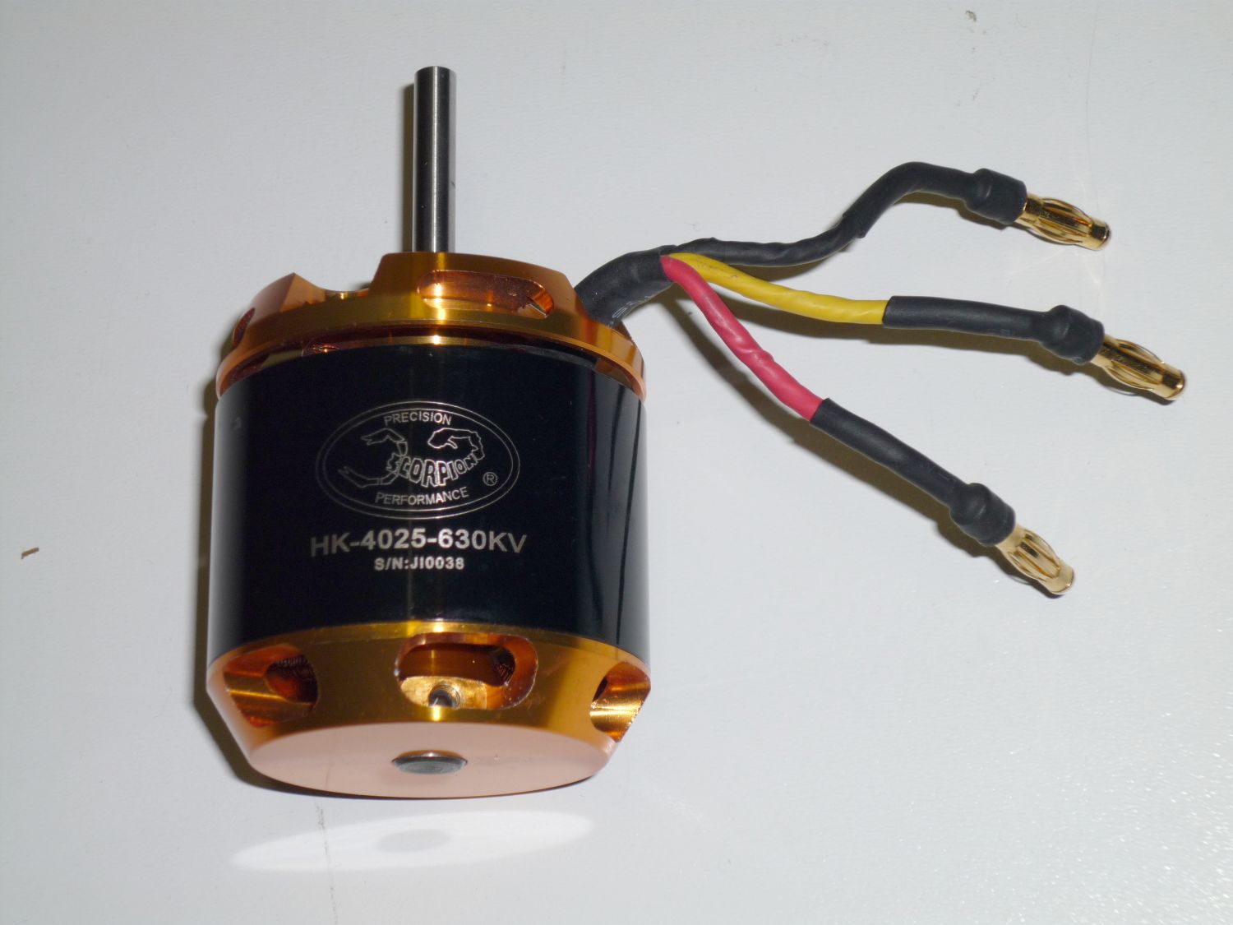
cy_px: 462
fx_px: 3099
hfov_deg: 22.5
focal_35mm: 87
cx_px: 616
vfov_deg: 17.0
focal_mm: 18.6
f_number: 5.2
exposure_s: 1/50
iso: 100
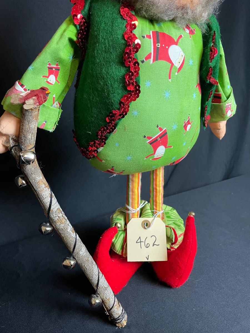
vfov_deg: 67.3
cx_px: 125
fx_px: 250
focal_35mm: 26
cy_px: 166
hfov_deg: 53.1
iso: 200
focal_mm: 4.2
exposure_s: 1/60
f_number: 1.6
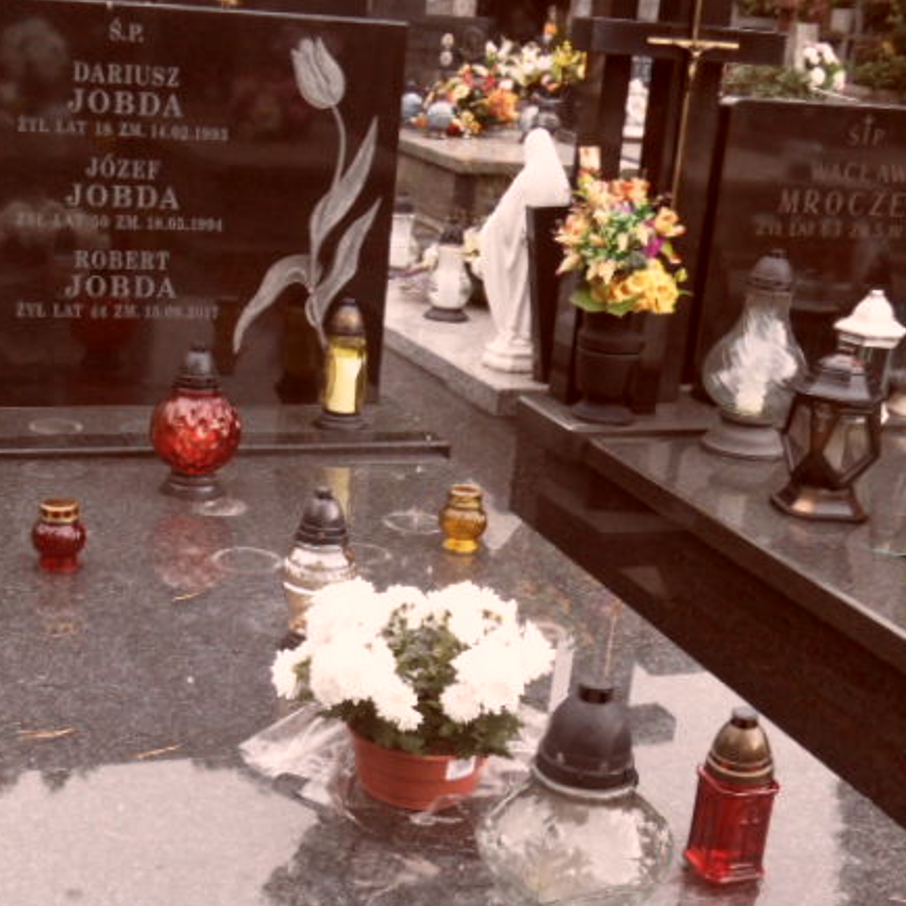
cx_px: 355
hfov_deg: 33.9
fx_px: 1481
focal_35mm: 50
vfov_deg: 33.8
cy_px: 582
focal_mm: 3.9
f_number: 3.2
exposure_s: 1/60
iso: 100
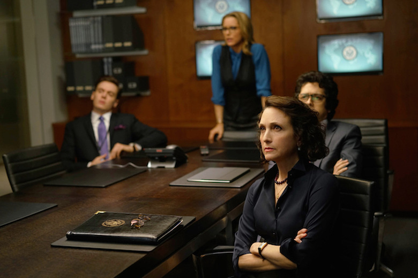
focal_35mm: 55
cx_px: 209
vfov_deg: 24.6
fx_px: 639
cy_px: 139
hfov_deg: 36.2
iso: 1000
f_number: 2.5
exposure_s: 1/60
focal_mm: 55
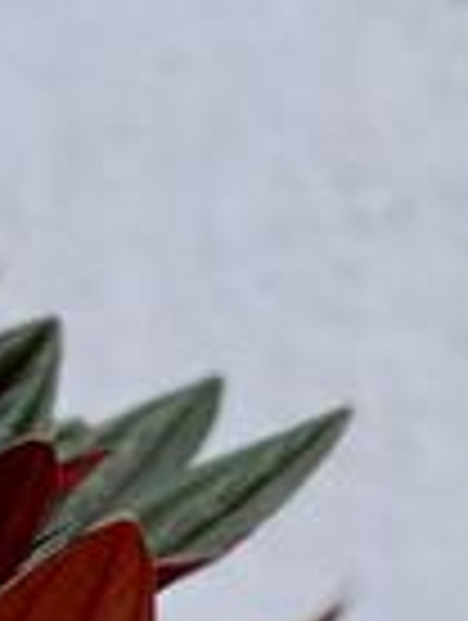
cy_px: 522
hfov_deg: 4.2
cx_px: -256
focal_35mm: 356
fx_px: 6398
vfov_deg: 5.6
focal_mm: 6.86
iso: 80
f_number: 1.78
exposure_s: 1/1000
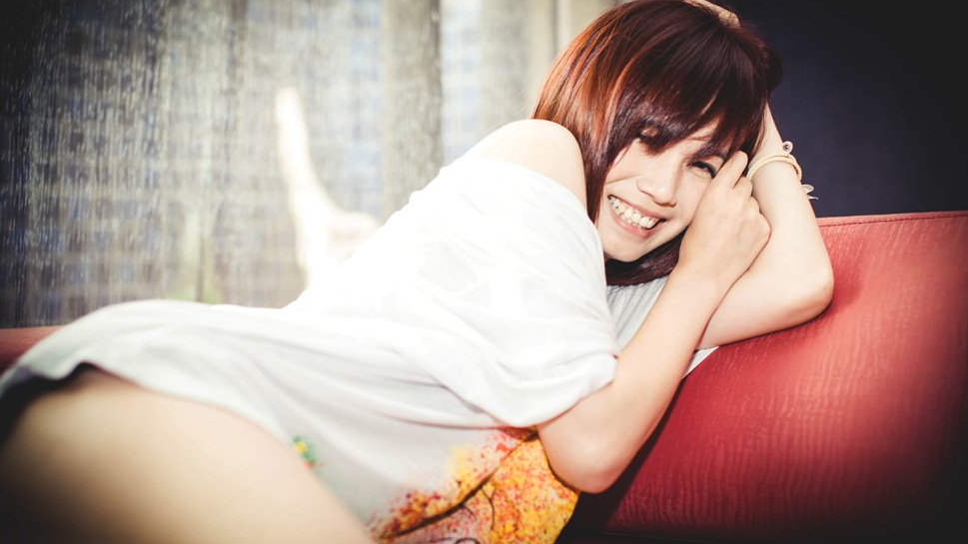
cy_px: 270
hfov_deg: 38.5
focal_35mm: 54
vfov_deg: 22.2
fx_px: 1386
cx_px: 491
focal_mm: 50
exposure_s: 1/60
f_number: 2.2
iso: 800
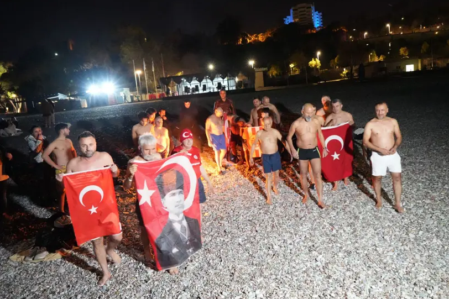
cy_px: 146
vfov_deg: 49.5
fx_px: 324
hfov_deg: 69.3
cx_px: 242
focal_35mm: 26
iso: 16000
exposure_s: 1/30
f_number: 4.5
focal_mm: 24
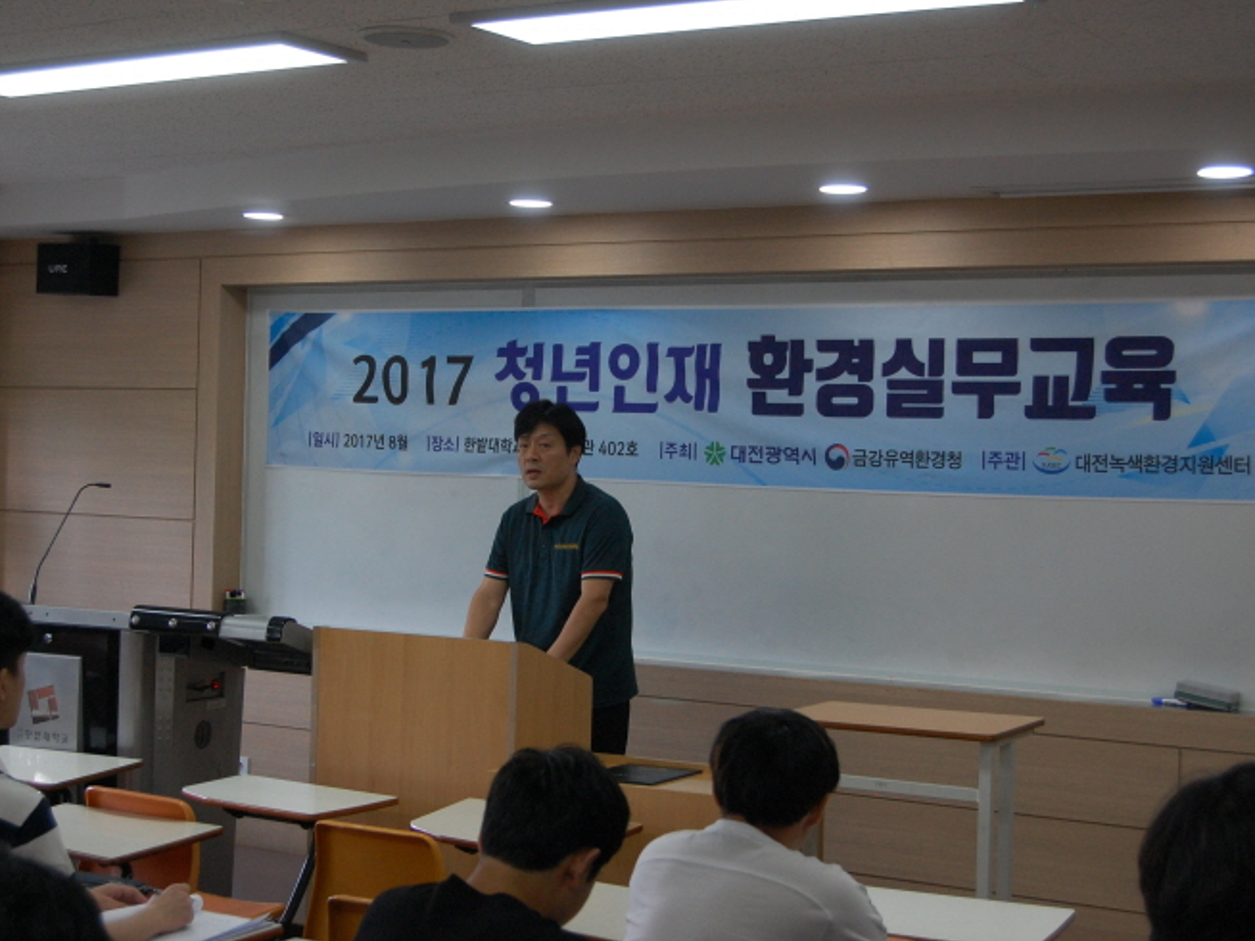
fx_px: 2283
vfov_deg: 23.3
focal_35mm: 63
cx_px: 580
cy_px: 463
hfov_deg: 30.7
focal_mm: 38
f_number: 6.3
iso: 800
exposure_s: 1/160
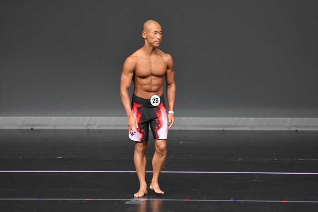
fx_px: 3046
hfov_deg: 6.0
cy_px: 106
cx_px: 159
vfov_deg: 4.0
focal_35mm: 345
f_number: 5.6
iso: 4000
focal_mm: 230
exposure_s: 1/400
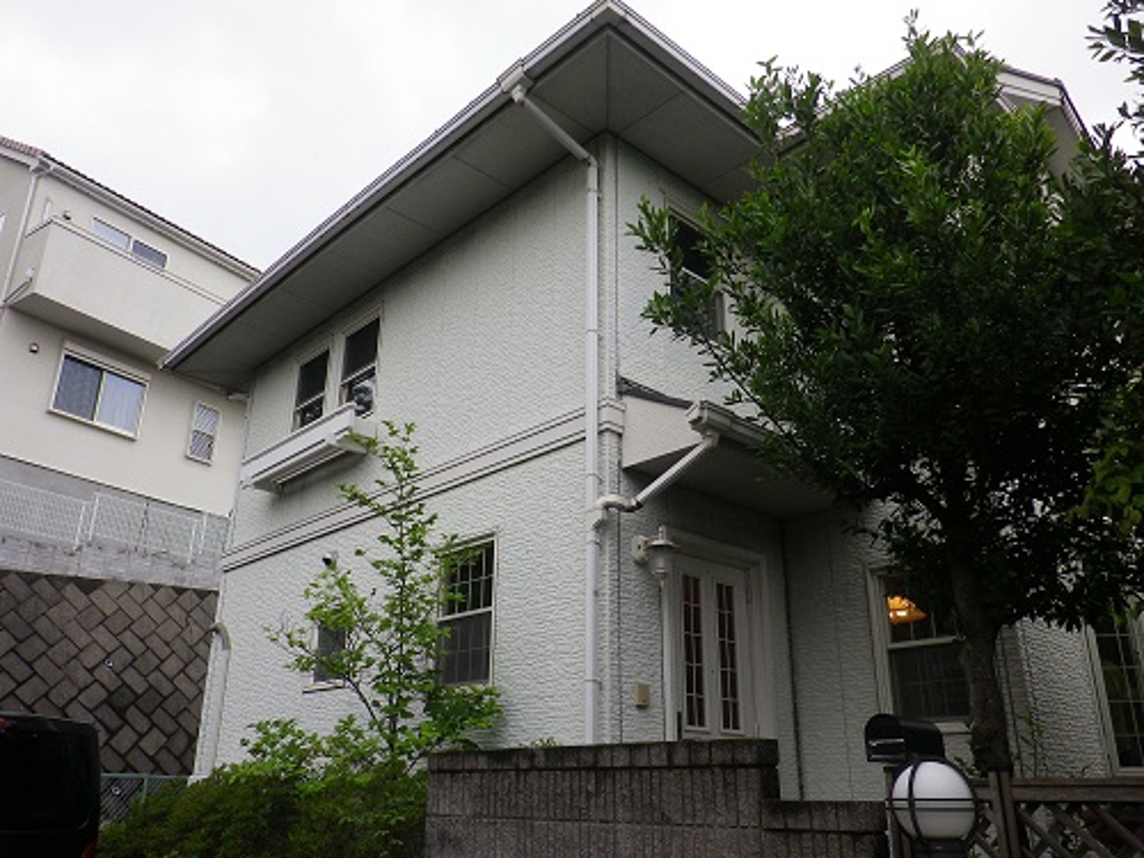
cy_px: 429
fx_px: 925
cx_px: 572
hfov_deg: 63.4
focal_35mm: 28
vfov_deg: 49.7
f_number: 3.2
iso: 80
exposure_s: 1/200
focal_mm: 5
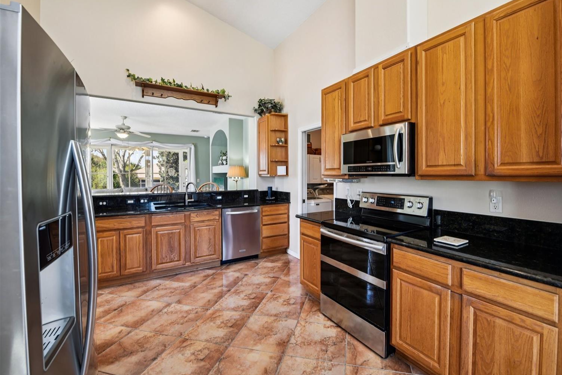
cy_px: 178
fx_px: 250
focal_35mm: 16
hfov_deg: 96.6
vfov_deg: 73.7
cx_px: 299
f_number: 8
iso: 400
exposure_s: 1/8
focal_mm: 15
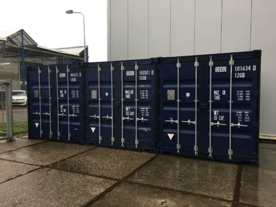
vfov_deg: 48.2
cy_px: 104
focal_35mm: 29
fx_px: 231
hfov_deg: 61.7
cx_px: 138
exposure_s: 1/33
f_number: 2.2
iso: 32
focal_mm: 4.15
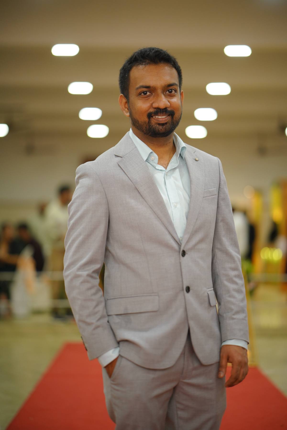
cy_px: 215
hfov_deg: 16.1
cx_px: 144
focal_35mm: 85
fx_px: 1016
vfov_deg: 23.9
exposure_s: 1/200
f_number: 1.8
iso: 1000
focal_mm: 85
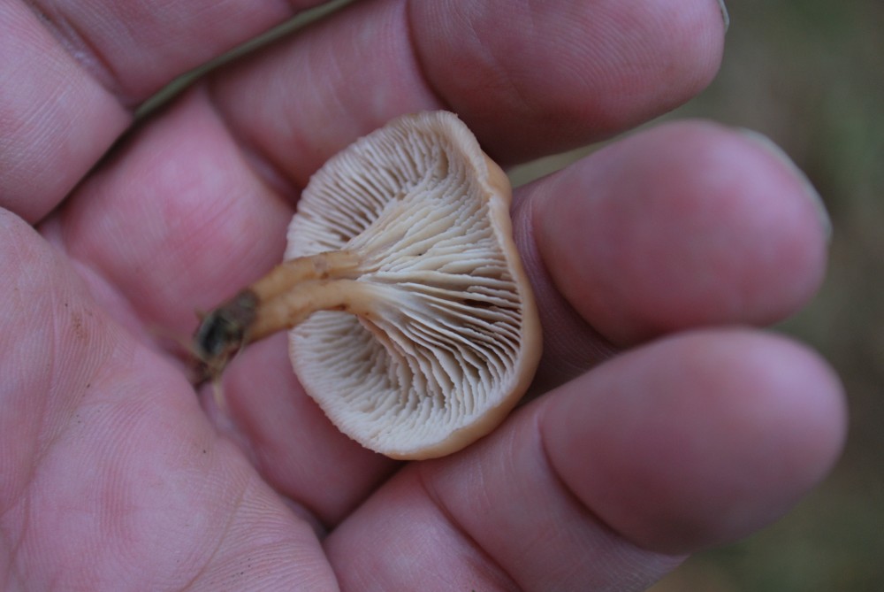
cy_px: 296
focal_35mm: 82
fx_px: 2028
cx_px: 442
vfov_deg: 16.6
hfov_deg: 24.6
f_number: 5.6
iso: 280
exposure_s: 1/60
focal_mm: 55
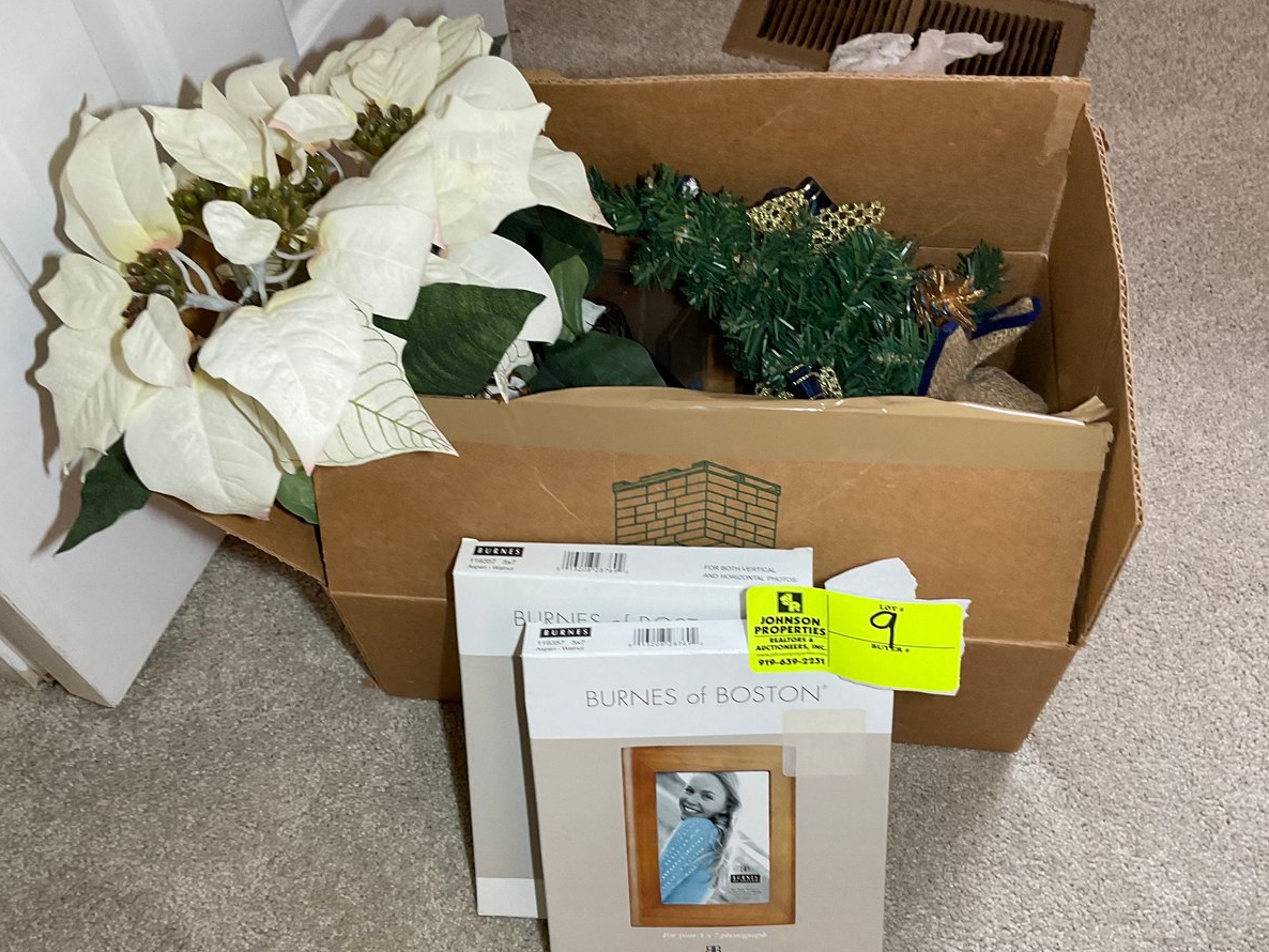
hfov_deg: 50.1
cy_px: 528
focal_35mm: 37
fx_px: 1357
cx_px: 641
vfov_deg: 38.6
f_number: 1.8
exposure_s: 1/60
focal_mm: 3
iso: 64
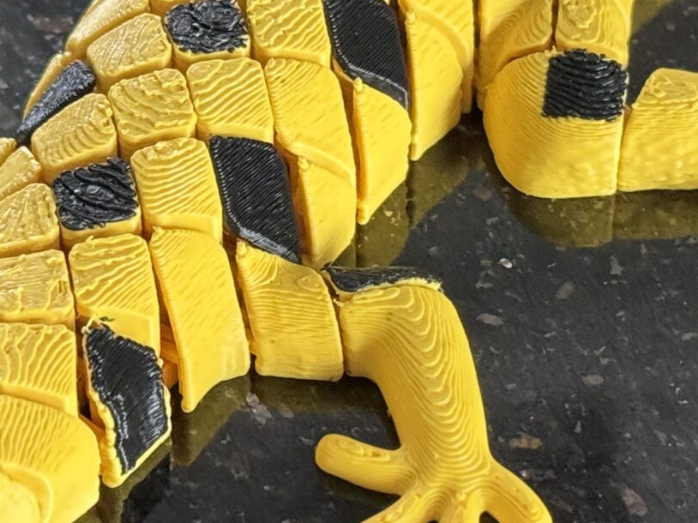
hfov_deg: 13.1
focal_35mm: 151
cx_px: 440
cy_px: 214
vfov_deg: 9.8
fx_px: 3044
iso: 250
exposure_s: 1/59
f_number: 1.78
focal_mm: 6.76
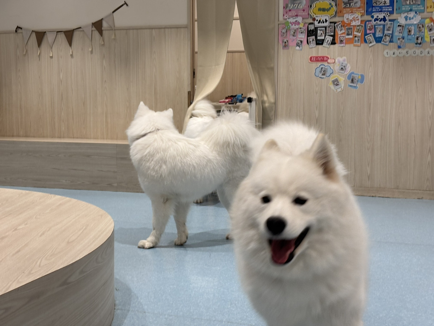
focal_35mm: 52
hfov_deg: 36.8
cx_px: 217
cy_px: 163
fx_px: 652
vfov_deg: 28.0
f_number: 1.6
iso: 32
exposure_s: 1/100
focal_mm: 5.96
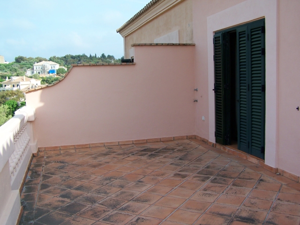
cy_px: 112
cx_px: 150
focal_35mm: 38
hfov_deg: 49.0
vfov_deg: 37.7
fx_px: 329
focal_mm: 6.3
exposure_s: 1/350
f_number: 4
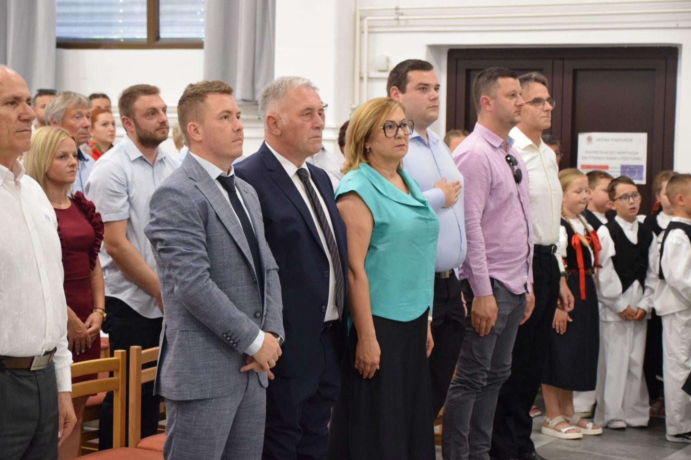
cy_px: 230
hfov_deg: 26.0
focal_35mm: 78
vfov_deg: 17.5
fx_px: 1497
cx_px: 346
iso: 2500
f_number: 4.8
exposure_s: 1/60
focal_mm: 52
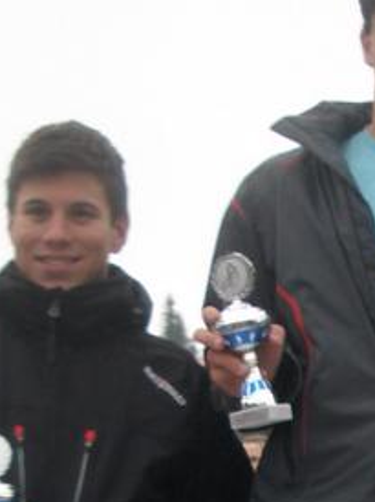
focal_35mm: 131
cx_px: 450
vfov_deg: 14.3
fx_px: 1895
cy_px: 689
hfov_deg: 11.1
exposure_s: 1/200
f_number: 2.6
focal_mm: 5.8
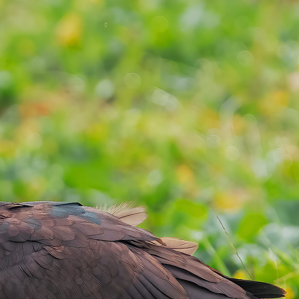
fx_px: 17082
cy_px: 278
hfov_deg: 1.0
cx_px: -89
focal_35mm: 1748
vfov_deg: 1.0
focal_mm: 658
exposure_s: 1/2000
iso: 8000
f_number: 9
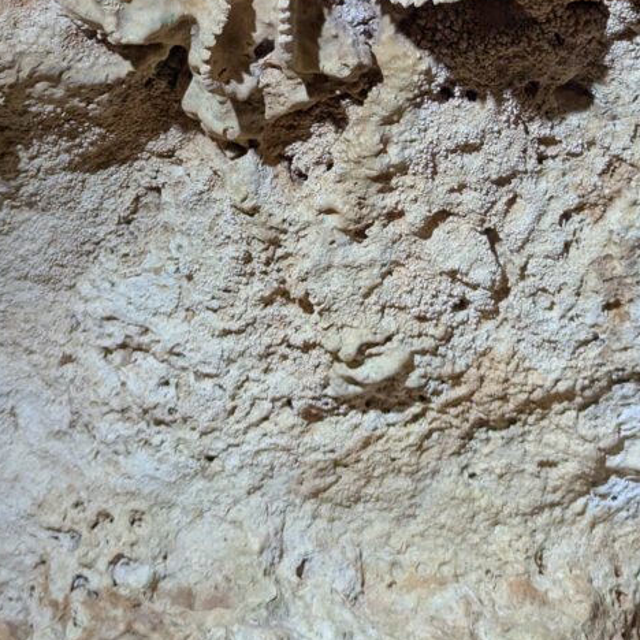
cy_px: 23
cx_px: 325
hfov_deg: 18.7
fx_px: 1945
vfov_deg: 18.3
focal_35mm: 93
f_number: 1.85
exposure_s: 1/142
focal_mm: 6.81
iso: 1023
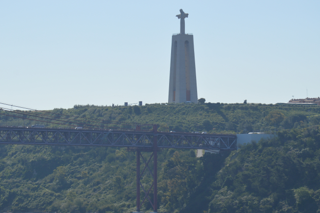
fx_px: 1720
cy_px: 109
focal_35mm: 194
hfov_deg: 10.6
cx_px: 186
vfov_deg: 7.1
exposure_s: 1/320
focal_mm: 105
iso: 100
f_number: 9
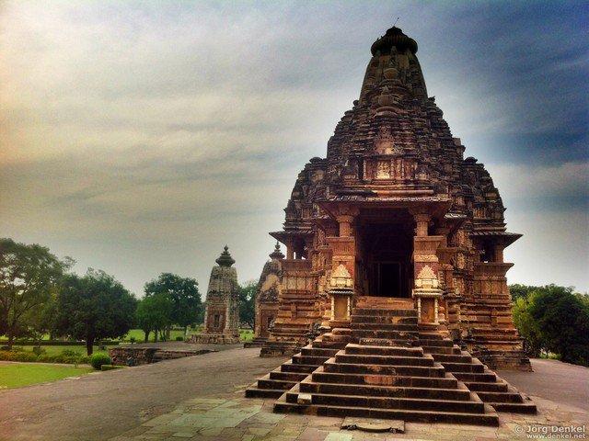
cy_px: 220
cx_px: 294
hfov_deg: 52.6
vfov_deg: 40.7
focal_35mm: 35
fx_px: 596
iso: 80
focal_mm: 3.85
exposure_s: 1/5027
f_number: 2.8
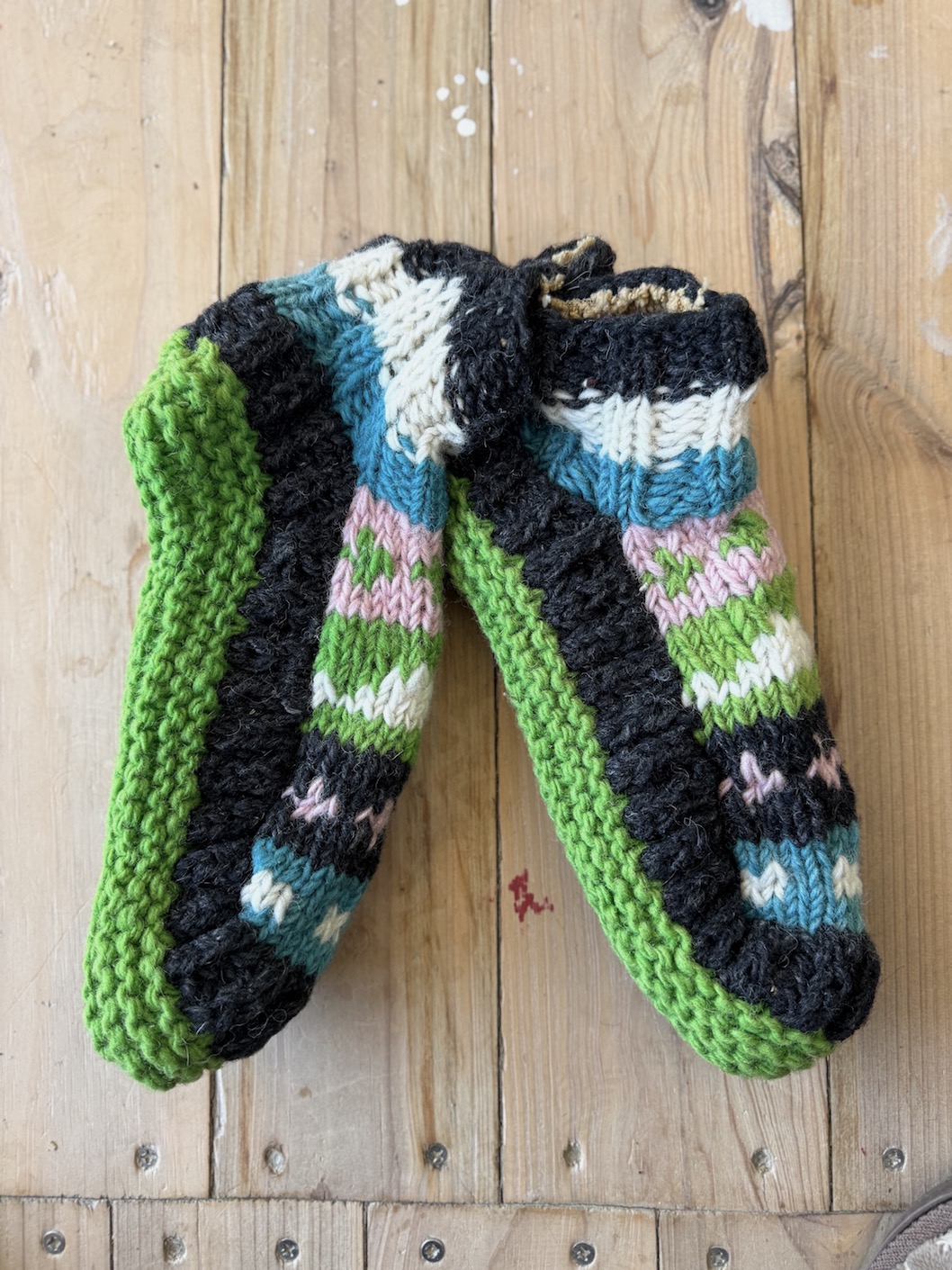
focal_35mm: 24
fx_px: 880
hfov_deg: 56.8
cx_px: 476
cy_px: 635
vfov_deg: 71.6
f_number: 1.78
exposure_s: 1/121
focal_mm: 6.76
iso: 100
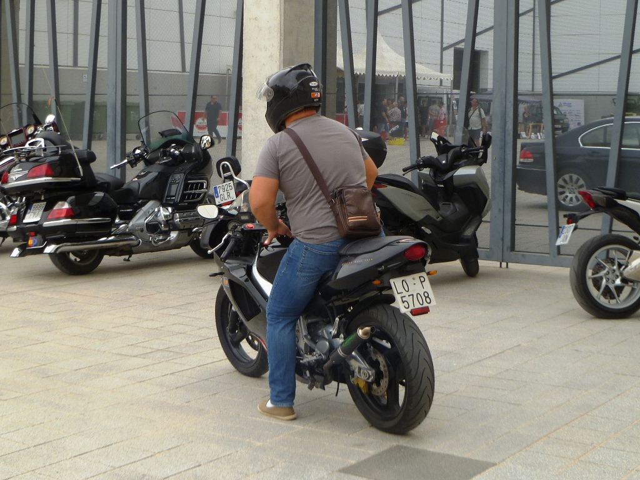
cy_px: 240
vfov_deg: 35.1
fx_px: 758
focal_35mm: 41
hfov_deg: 45.8
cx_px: 320
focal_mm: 7.4
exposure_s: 1/125
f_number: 3.7
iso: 80
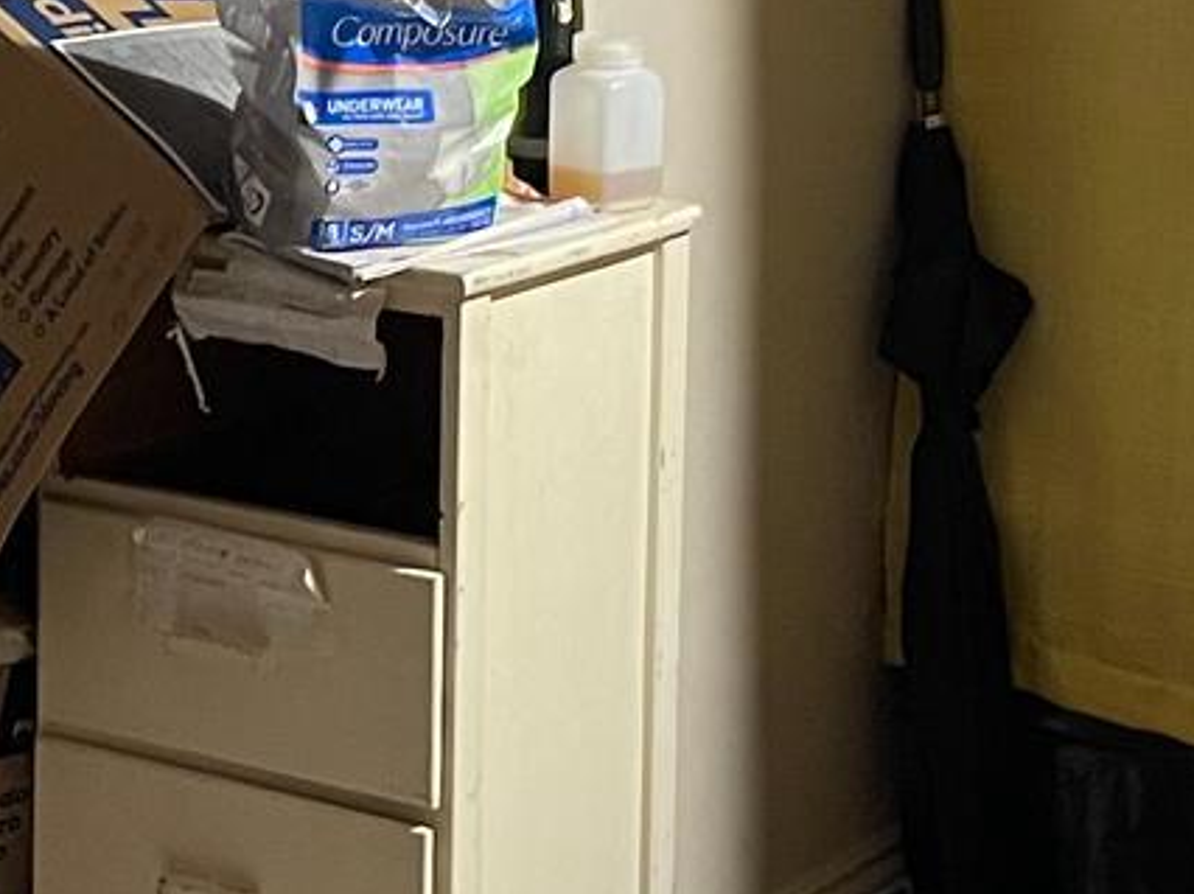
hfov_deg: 15.7
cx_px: 266
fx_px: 4309
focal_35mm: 125
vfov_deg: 11.8
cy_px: 165
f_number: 1.6
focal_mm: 4.2
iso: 400
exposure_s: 1/40
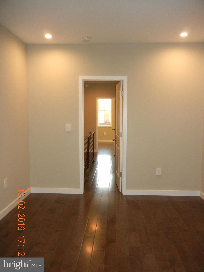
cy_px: 136
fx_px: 236
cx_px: 102
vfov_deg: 60.0
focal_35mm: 30
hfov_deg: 46.8
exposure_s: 1/30
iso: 200
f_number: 3.5
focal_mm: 5.4
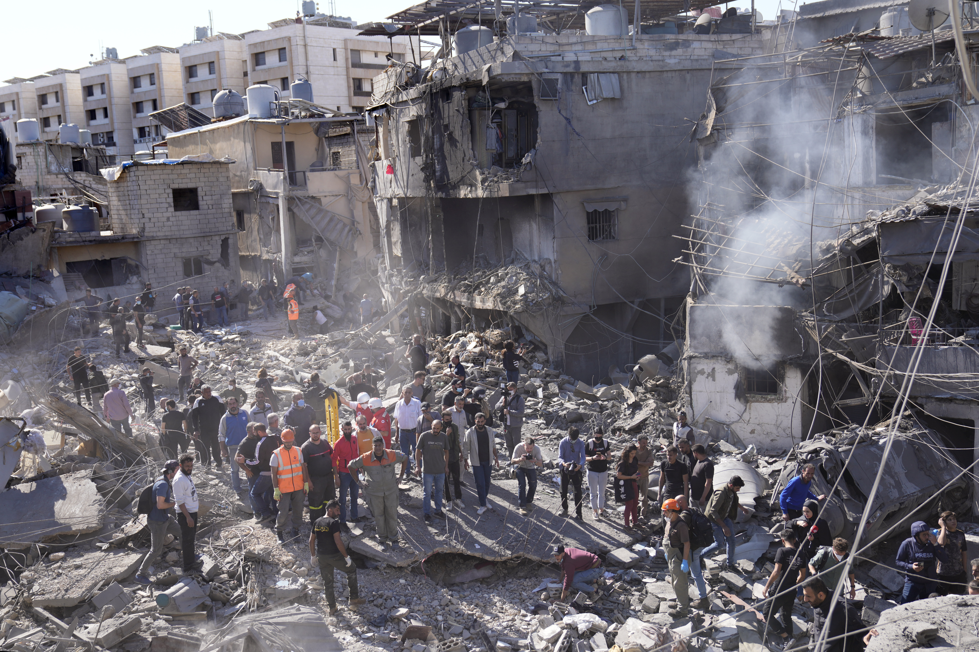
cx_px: 490
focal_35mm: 34
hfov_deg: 55.8
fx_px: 925
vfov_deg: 38.9
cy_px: 326
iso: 200
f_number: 3.5
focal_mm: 34
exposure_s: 1/1000
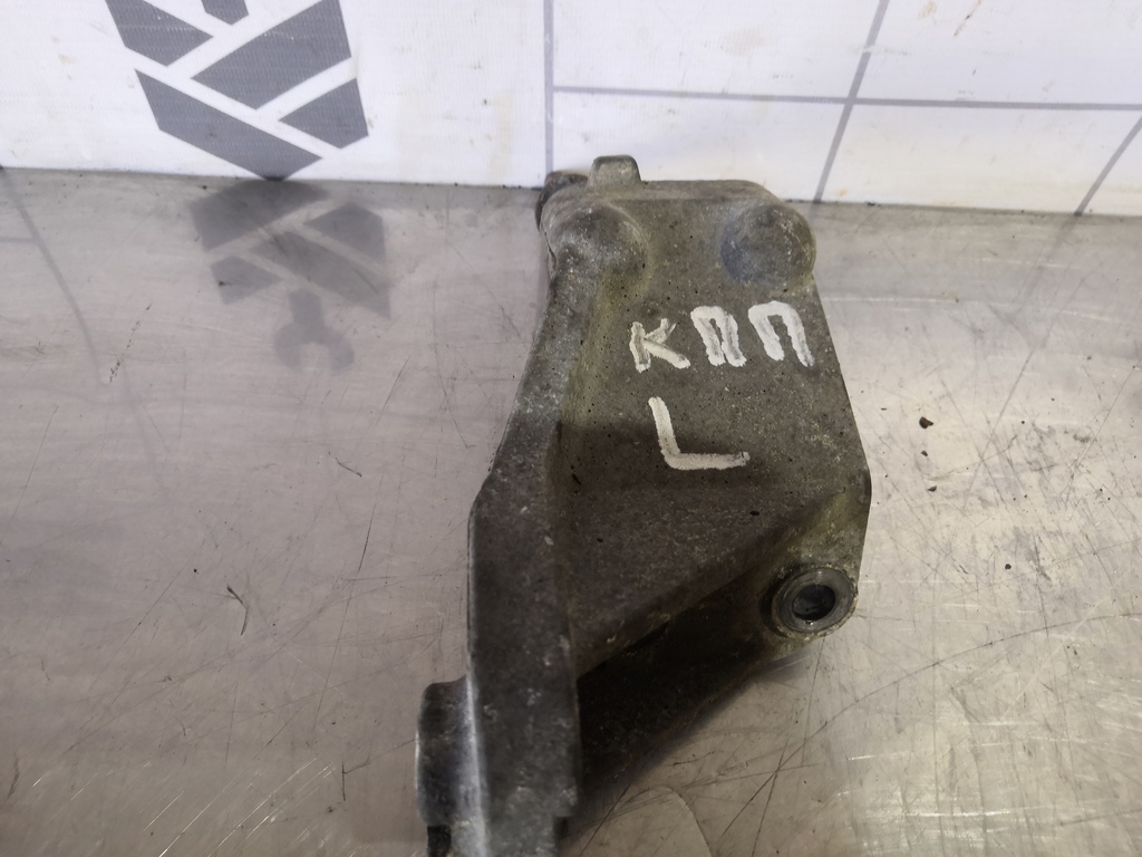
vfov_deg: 51.4
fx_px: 891
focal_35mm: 27
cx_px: 571
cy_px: 428
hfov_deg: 65.3
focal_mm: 3.95
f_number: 1.8
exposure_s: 1/50
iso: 160
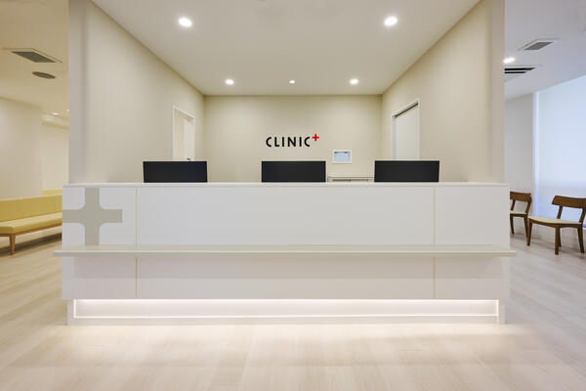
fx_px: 228
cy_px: 196
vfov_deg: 81.2
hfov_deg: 104.3
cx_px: 293
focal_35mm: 14
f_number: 10
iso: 200
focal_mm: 14
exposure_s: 1/20
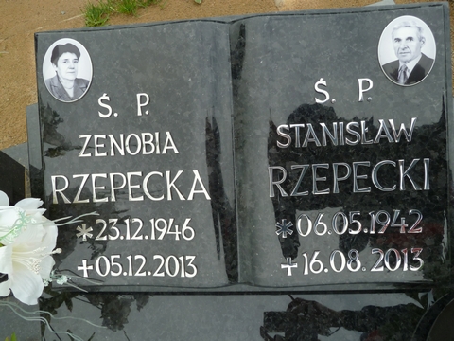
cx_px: 227
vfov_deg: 48.2
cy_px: 170
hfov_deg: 61.7
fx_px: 380
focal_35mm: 29
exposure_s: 1/320
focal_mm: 4.7
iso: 80
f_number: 4
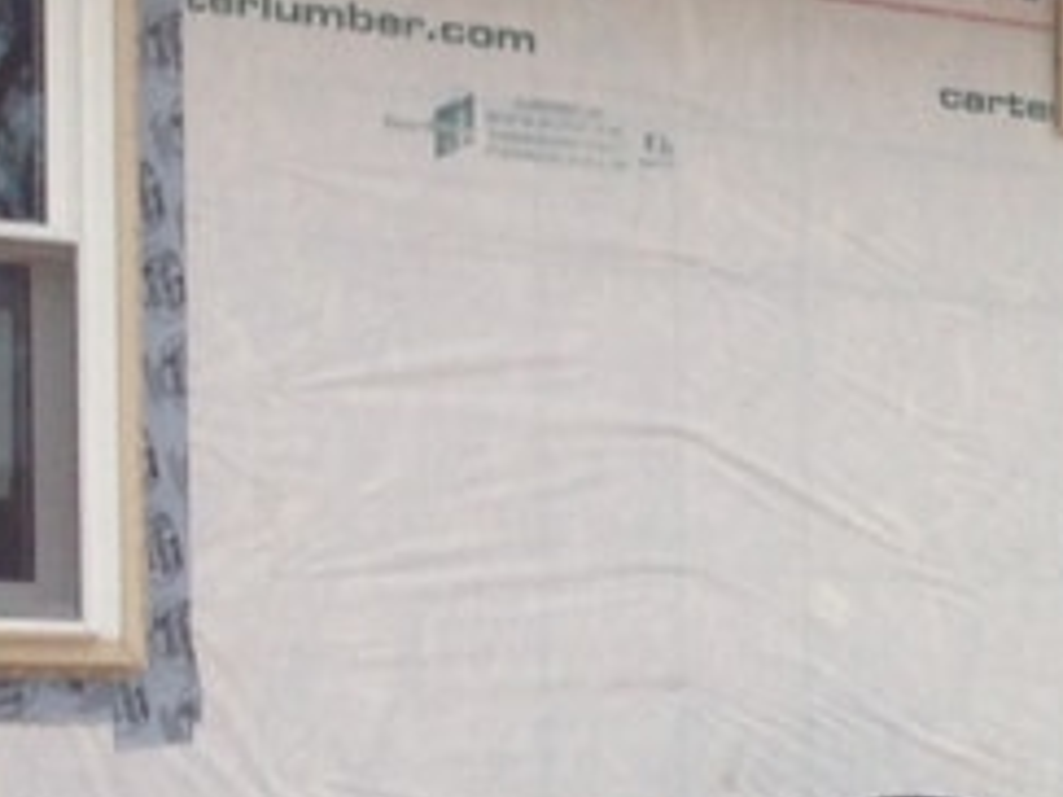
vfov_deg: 8.1
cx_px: 2854
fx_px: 5555
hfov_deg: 9.3
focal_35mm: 181
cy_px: 985
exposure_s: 1/448
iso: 50
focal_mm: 4.13
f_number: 2.4
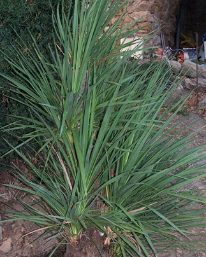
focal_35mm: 65
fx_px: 496
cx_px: 105
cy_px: 143
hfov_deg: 23.5
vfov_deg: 29.1
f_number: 3.1
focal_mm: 9.3
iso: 140
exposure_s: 1/60
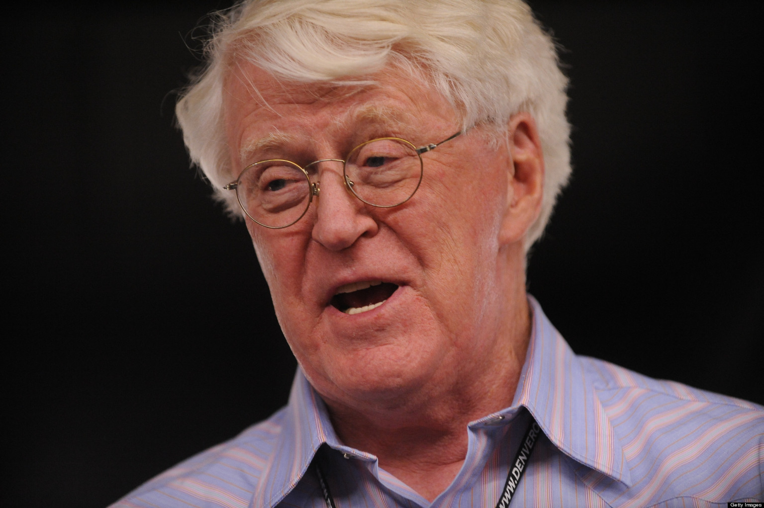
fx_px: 2227
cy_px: 254
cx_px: 382
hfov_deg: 19.5
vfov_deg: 13.0
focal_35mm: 105
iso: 3200
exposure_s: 1/320
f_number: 2.8
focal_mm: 105
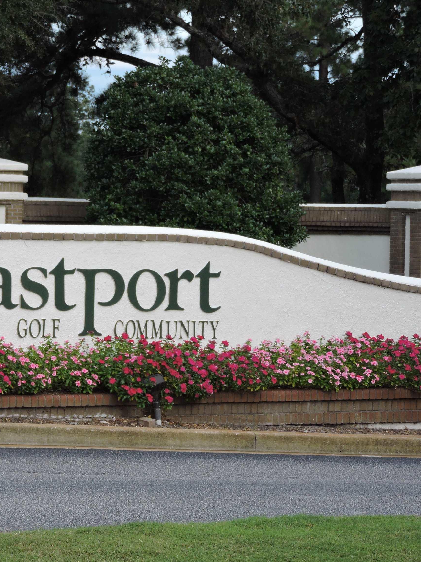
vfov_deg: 10.2
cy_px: 281
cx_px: 88
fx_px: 3146
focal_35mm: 194
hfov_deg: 7.6
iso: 100
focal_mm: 25.9
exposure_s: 1/200
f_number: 4.4
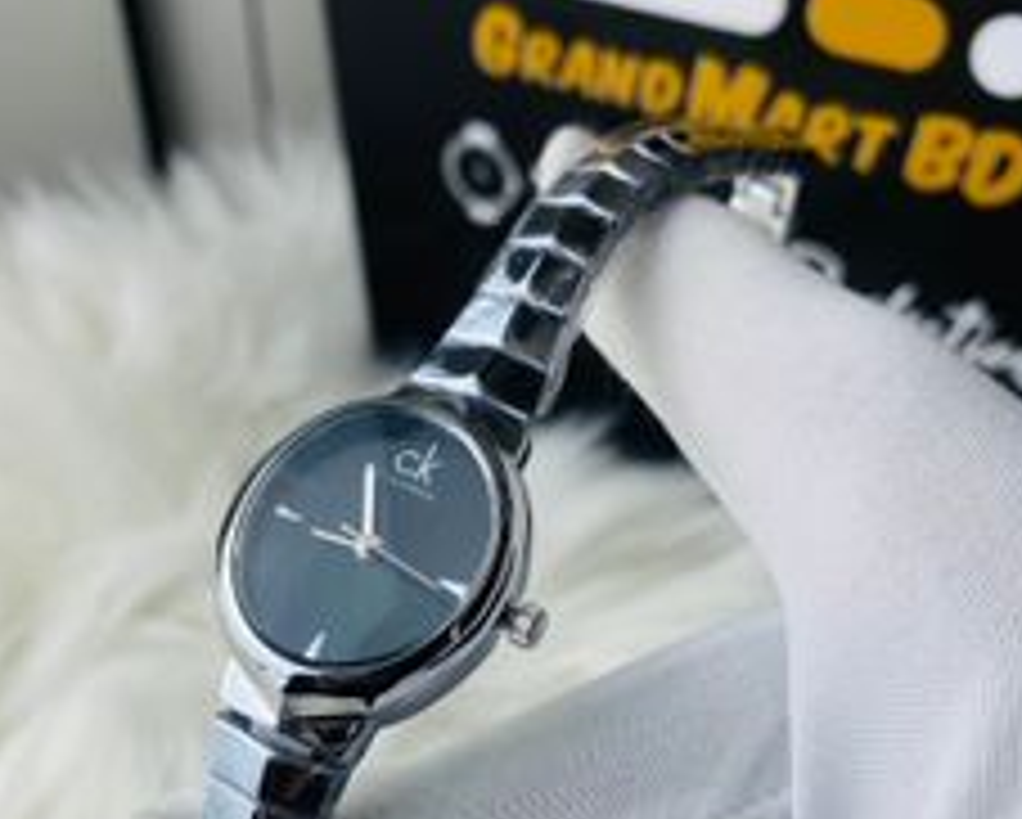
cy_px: 752
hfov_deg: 42.8
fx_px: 1302
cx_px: 446
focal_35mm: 43
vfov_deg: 33.0
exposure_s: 1/423
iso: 32
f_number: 1.8
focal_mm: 4.25
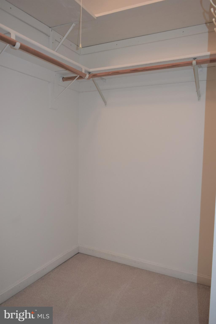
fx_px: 243
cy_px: 162
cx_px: 108
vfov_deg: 67.4
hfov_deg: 47.9
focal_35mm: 27
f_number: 5
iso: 800
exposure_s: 1/100
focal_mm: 18
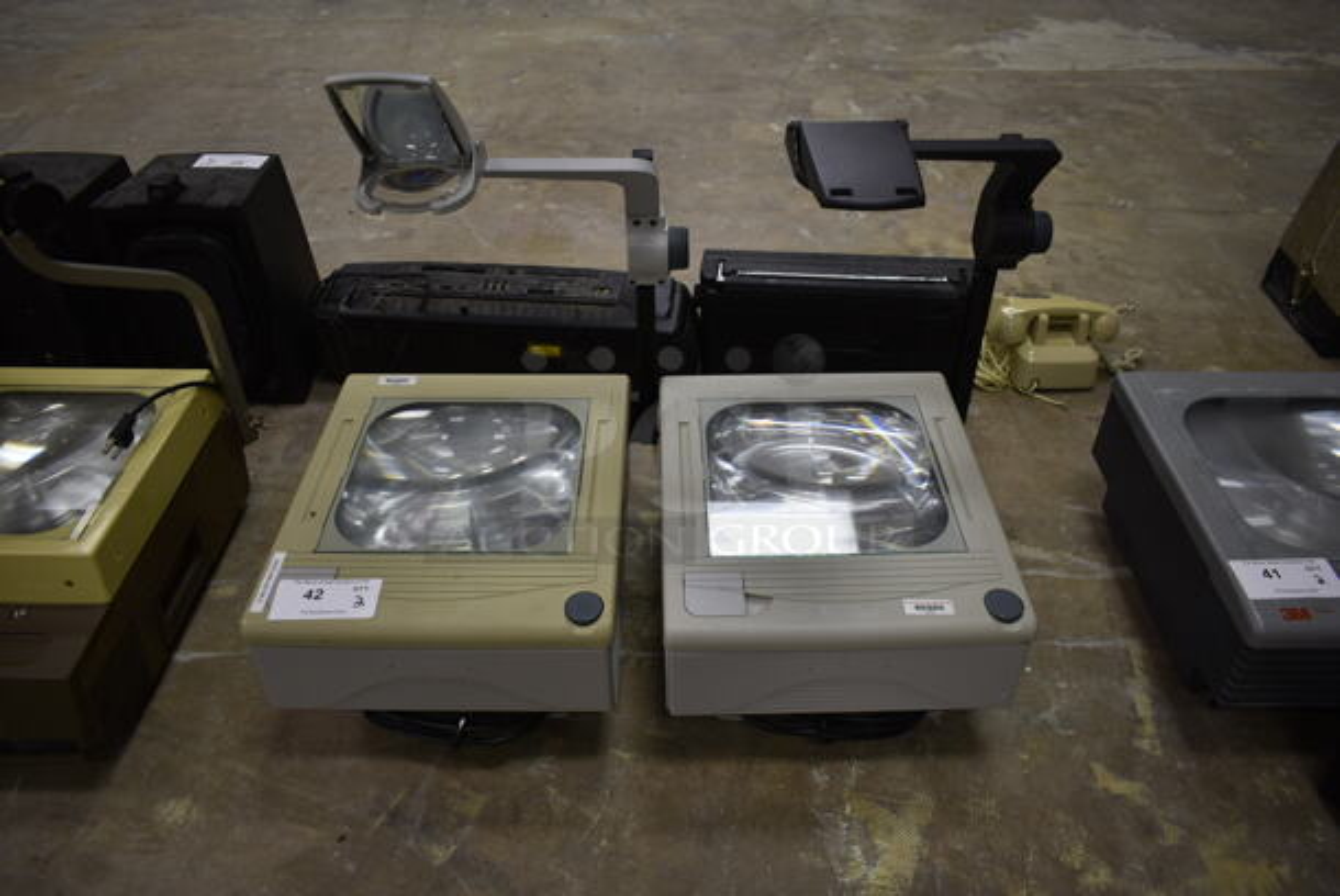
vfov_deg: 48.0
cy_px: 448
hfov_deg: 67.3
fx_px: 1006
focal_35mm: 27
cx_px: 670
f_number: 3.5
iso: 160
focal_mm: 18
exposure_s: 1/30
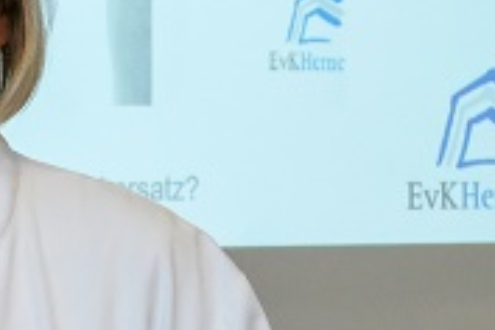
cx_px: -411
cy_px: -14
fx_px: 3547
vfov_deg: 5.3
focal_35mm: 258
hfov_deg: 7.7
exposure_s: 1/200
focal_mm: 40.7
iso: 6400
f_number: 11
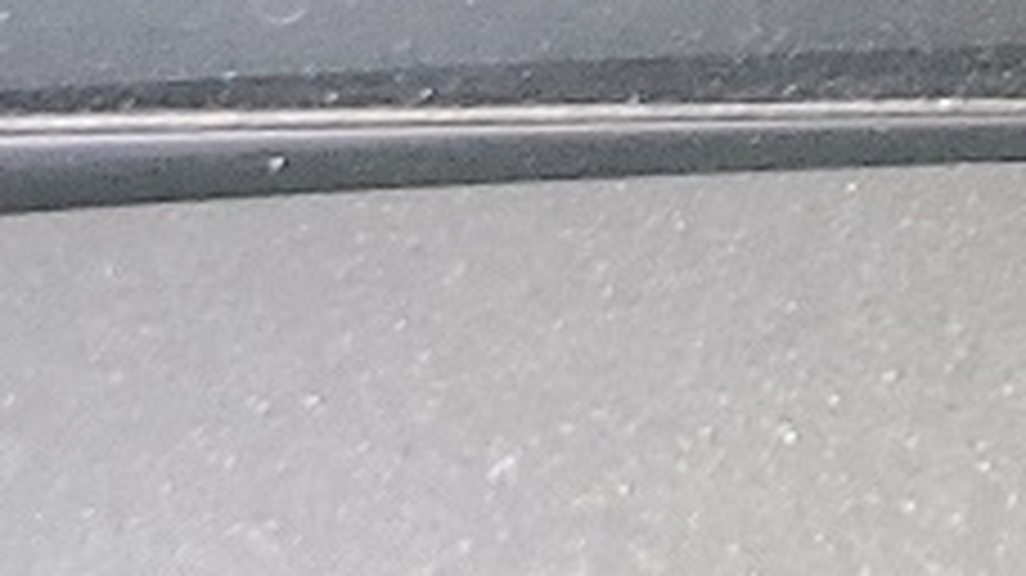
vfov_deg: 5.5
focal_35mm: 199
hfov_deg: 9.4
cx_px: 2610
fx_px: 5411
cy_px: -1472
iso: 98
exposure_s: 1/50
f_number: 1.5
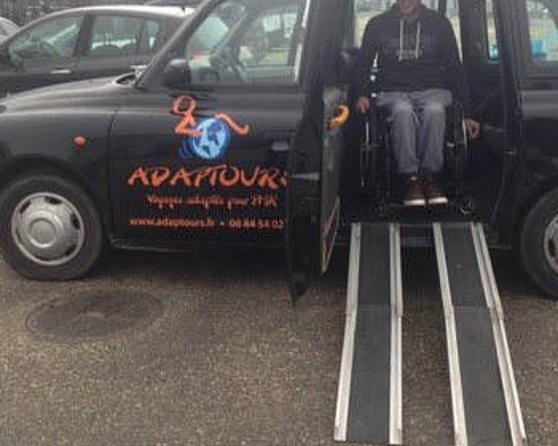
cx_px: 300
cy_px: 192
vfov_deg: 32.7
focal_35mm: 46
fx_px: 760
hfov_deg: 40.3
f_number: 2.4
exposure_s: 1/60
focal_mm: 4.12
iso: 64
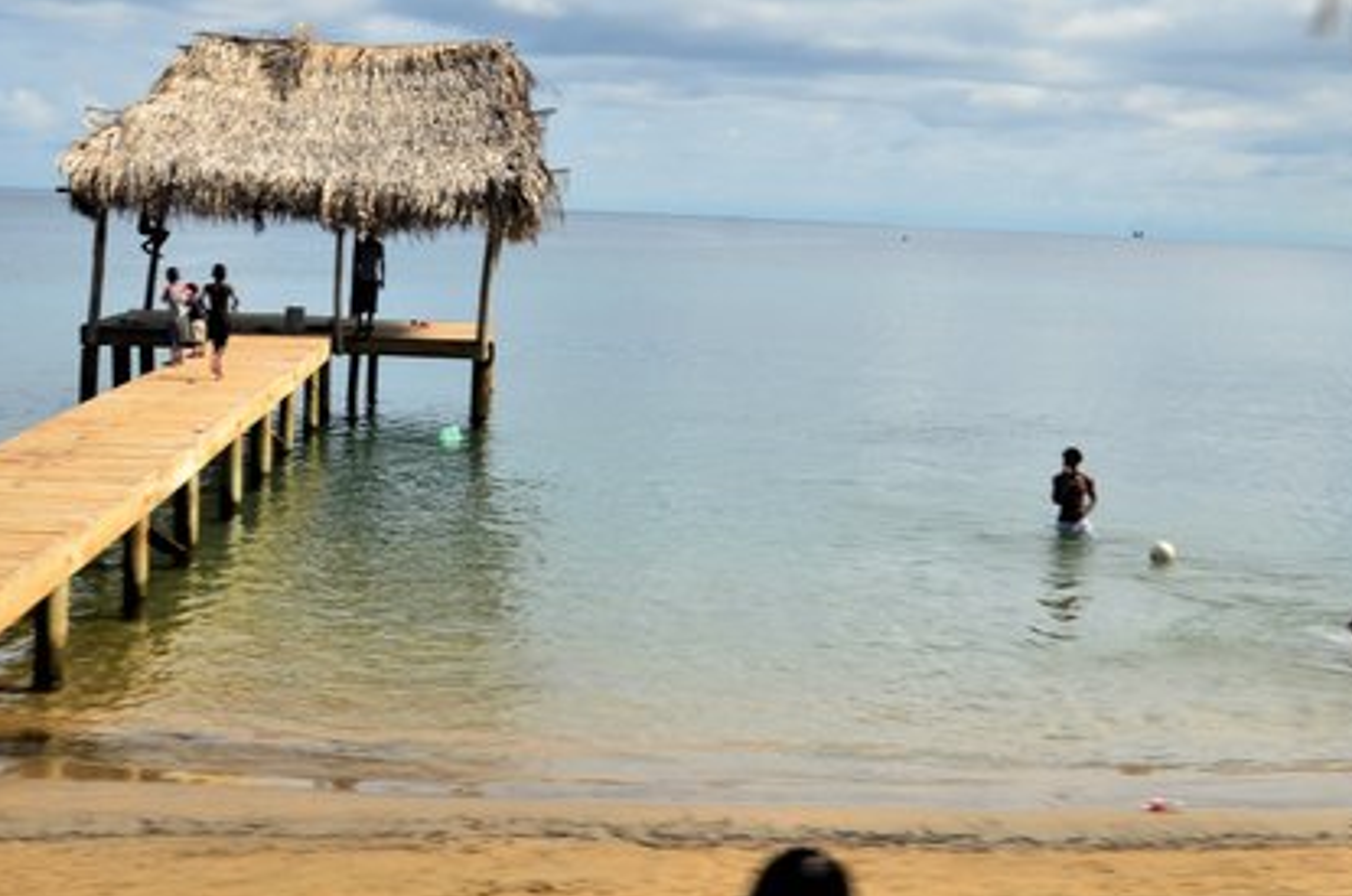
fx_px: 1949
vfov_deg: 25.8
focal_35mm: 52
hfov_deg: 38.2
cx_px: 645
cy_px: 365
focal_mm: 18
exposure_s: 1/200
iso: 250
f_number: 10
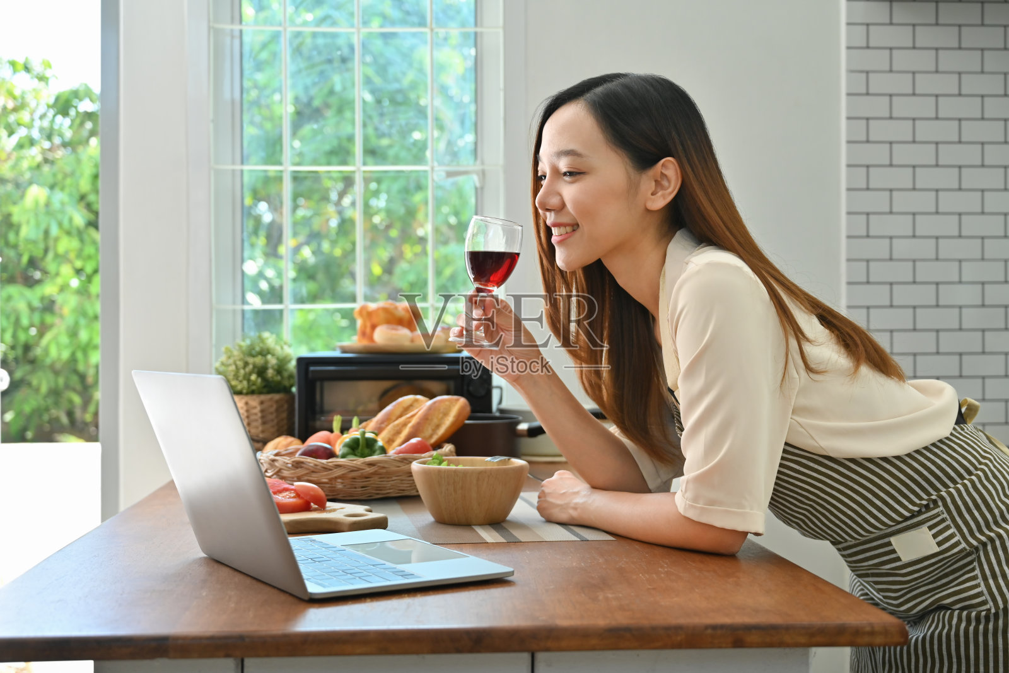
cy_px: 336
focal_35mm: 42
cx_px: 504
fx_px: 1177
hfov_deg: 46.4
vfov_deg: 31.9
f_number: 4
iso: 400
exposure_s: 1/320
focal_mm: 42
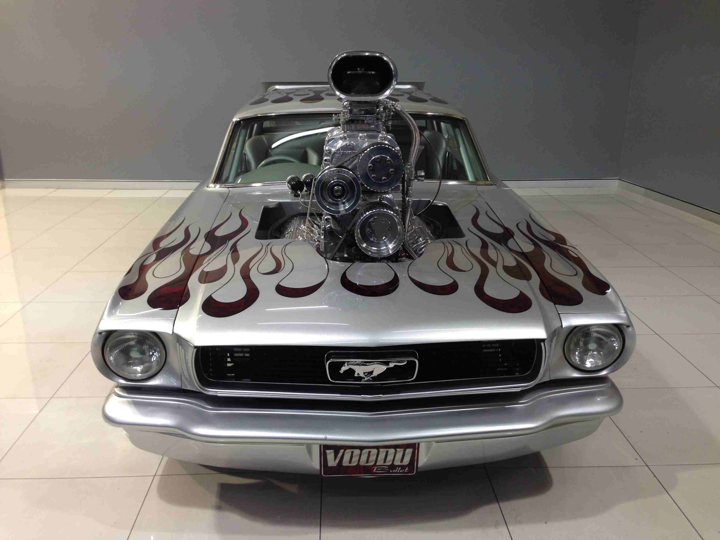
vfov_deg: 42.9
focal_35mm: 33
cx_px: 360
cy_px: 270
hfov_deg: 55.4
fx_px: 686
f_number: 2.4
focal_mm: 4.12
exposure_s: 1/30
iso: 50
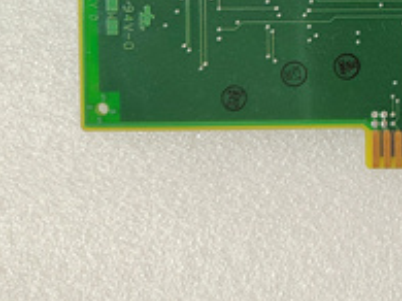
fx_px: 685
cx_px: 464
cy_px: -77
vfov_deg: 22.5
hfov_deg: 29.0
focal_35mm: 59
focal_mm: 5.52
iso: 1319
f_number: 1.9
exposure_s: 1/50
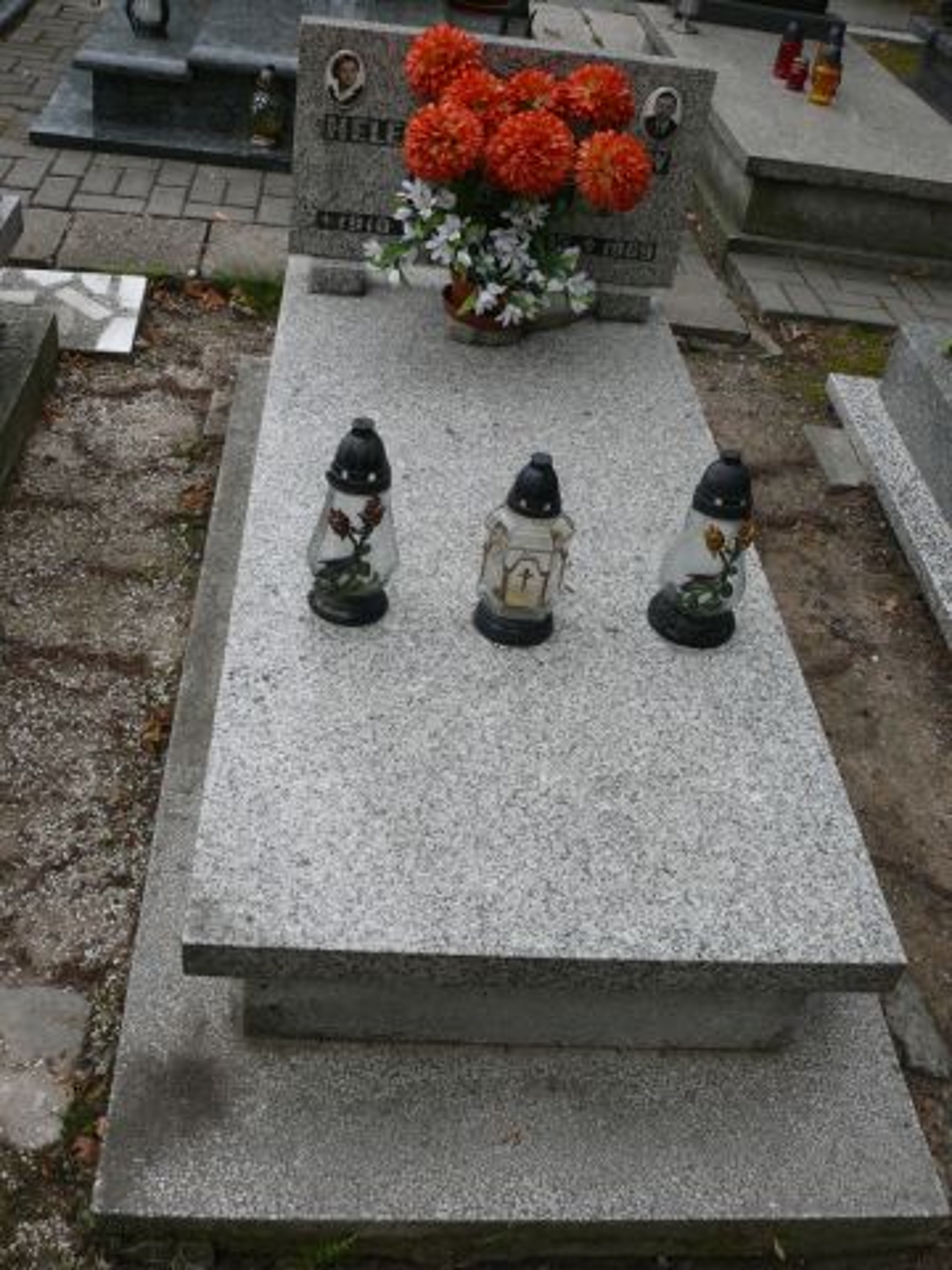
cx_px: 476
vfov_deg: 52.6
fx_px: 1283
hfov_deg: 40.7
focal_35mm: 35
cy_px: 635
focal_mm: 7.4
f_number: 4.5
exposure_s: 1/200
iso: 100
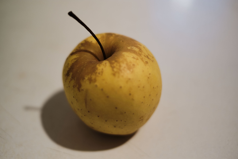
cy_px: 80
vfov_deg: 37.9
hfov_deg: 54.4
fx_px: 231
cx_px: 119
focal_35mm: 35
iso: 200
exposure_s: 1/60
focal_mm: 23
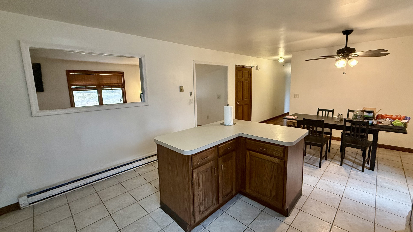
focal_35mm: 16
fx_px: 175
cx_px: 212
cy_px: 110
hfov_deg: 99.3
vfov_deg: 67.0
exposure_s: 1/60
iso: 400
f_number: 2.2
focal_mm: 2.22
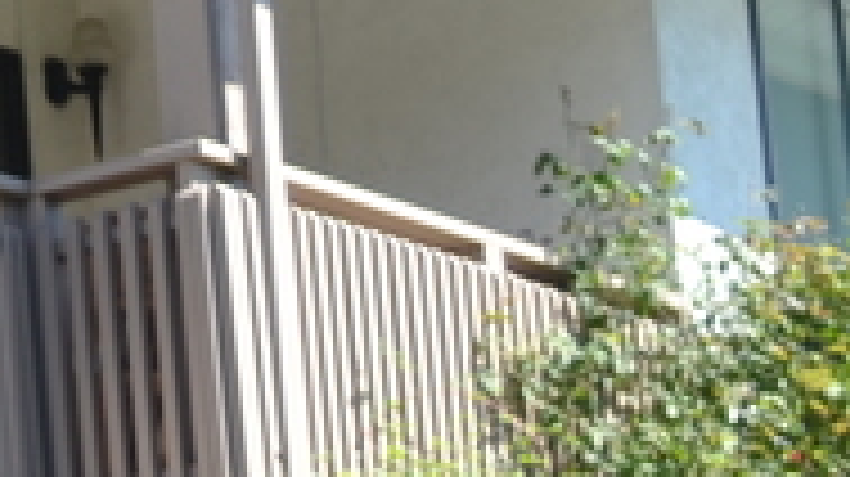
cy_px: 826
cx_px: -1709
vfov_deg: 6.2
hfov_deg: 9.1
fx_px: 4324
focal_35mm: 192
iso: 100
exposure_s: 1/250
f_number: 3.5
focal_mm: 18
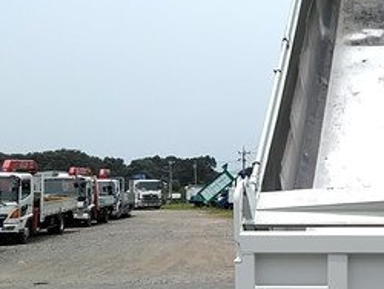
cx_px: 413
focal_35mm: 69
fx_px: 766
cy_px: 131
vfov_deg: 21.3
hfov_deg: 26.2
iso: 60
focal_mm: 3.46
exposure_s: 1/1220
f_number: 2.2
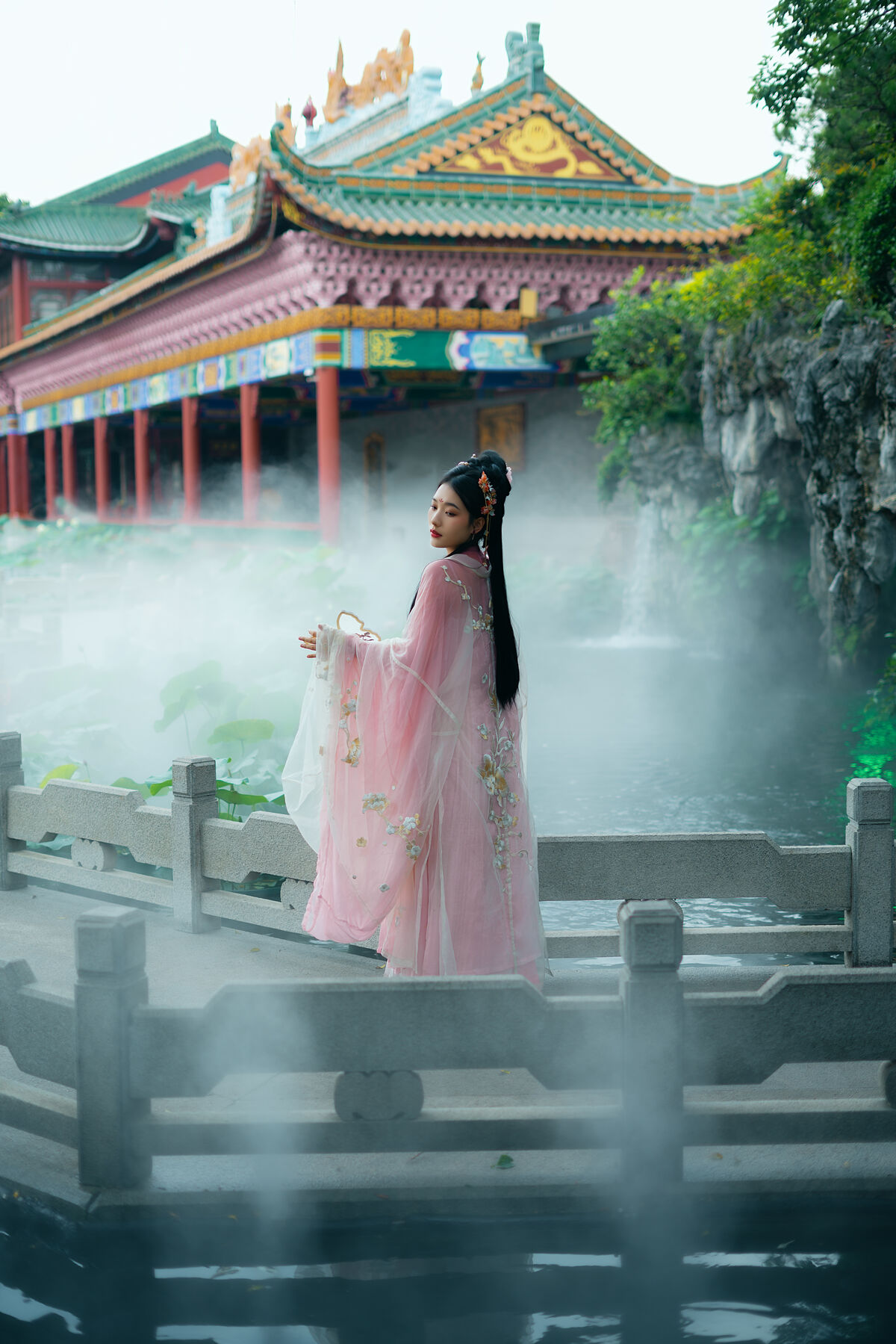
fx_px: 1866
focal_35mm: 50
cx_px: 448
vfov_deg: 39.6
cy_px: 672
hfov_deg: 27.0
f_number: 2
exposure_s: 1/160
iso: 100
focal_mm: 50
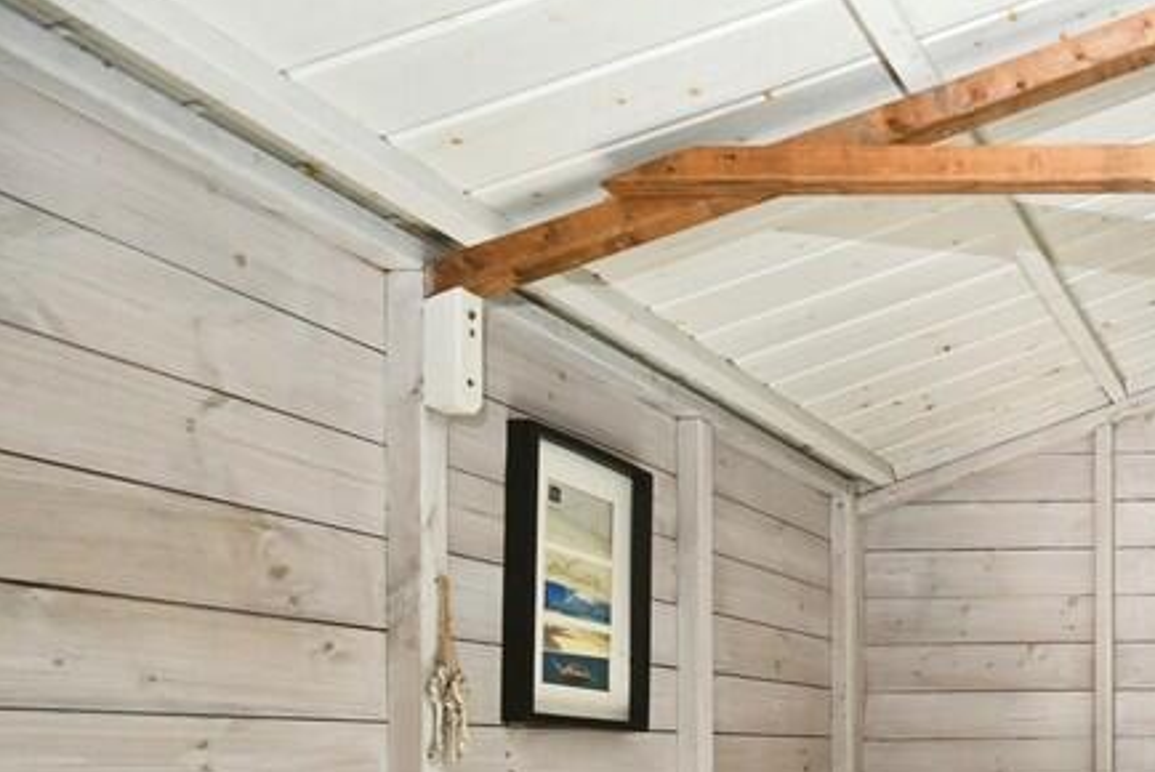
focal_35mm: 33
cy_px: 760
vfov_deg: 36.3
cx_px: 1357
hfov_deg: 41.2
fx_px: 1059
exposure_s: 1/125
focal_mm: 14
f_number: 5.6
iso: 100
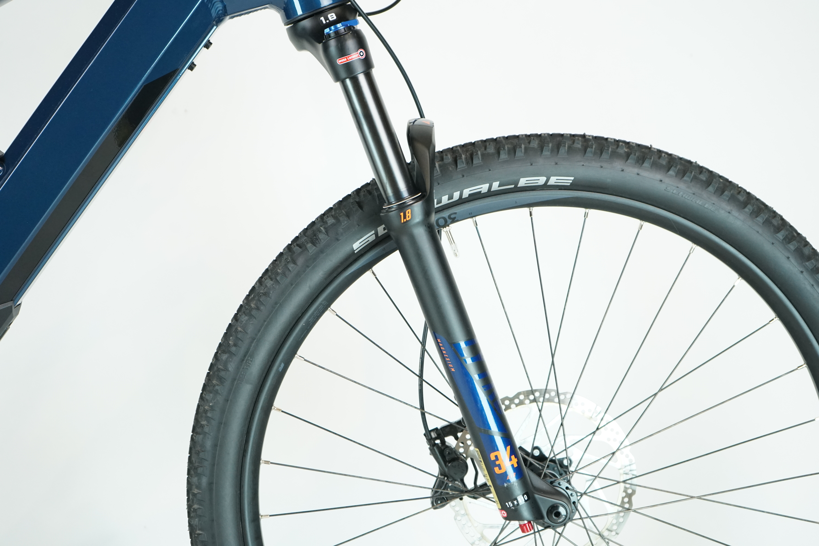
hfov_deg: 31.0
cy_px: 273
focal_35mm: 65
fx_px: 1479
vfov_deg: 20.9
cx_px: 410
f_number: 5.6
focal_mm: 65
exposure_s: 1/200
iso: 2000
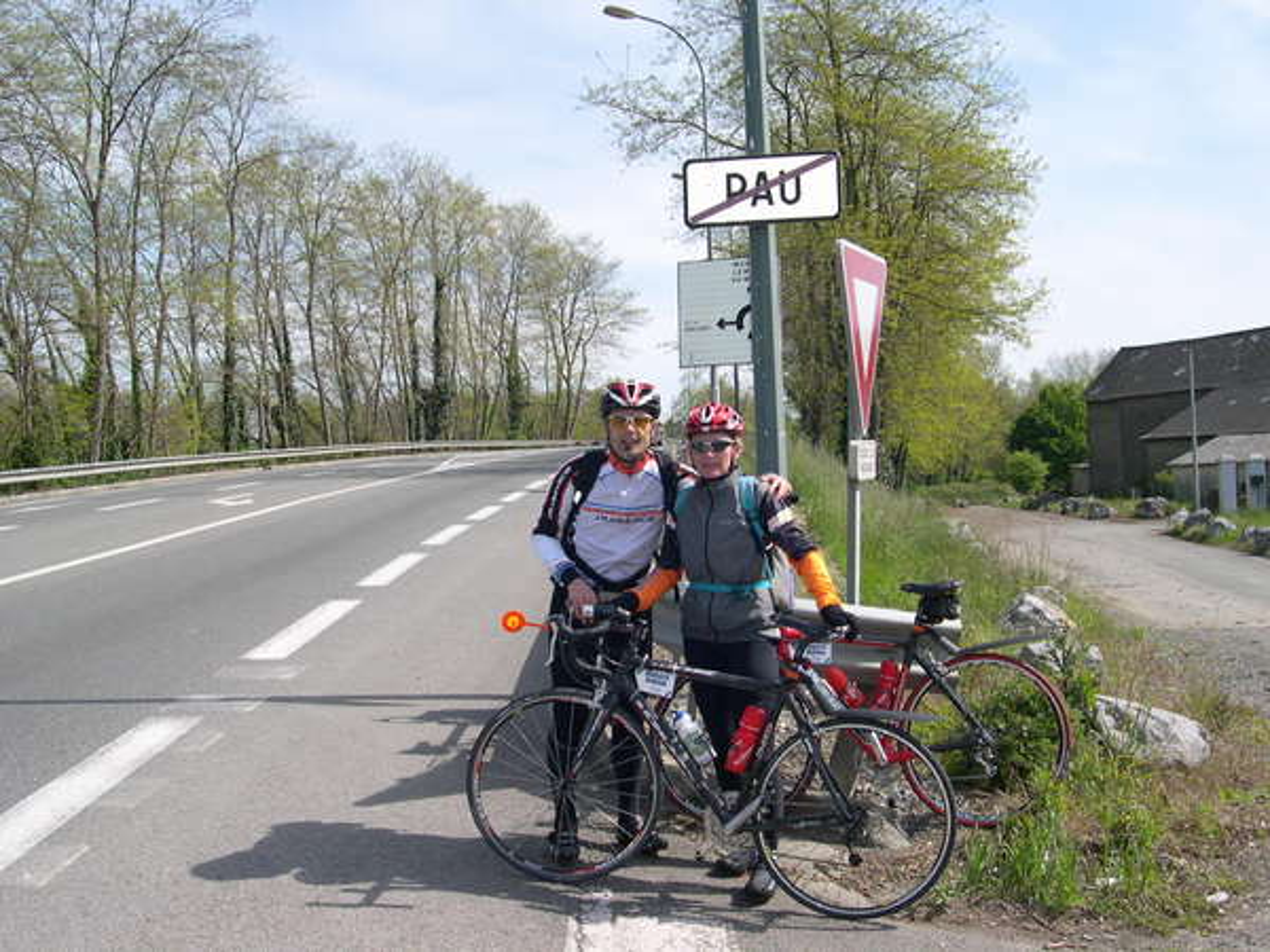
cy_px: 476
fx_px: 1394
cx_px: 635
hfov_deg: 49.0
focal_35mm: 38
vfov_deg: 37.7
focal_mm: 8
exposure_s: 1/145
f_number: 7.6
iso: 100
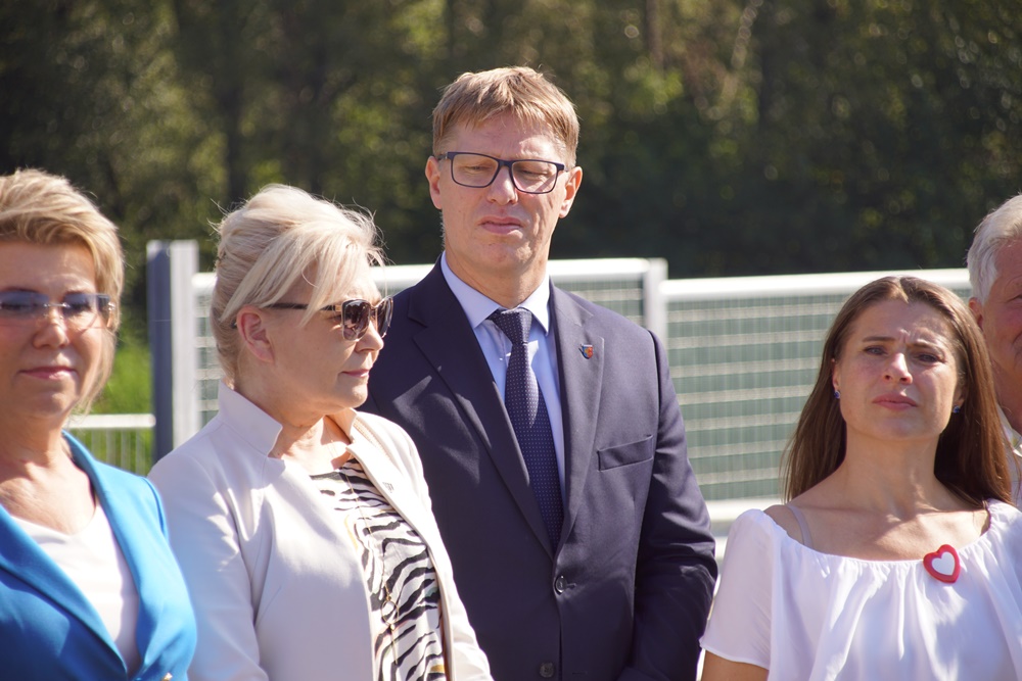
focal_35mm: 202
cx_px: 511
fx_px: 5749
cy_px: 340
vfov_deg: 6.8
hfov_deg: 10.2
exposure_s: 1/250
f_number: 5.6
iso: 160
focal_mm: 135
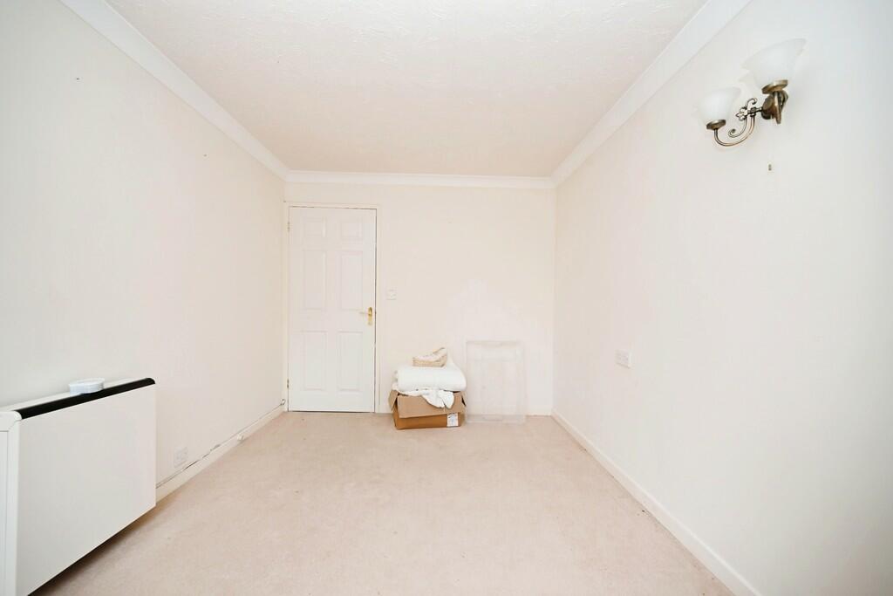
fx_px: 347
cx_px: 446
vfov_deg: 81.2
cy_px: 298
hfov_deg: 104.2
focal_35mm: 14
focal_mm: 14
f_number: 4
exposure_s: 1/60
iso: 280
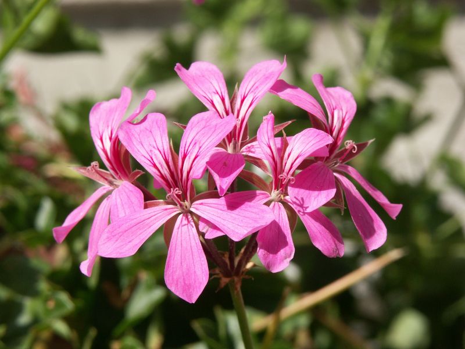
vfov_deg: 8.6
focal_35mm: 173
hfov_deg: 11.4
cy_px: 174
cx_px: 232
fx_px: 2324
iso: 100
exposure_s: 1/800
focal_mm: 43.89
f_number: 7.1
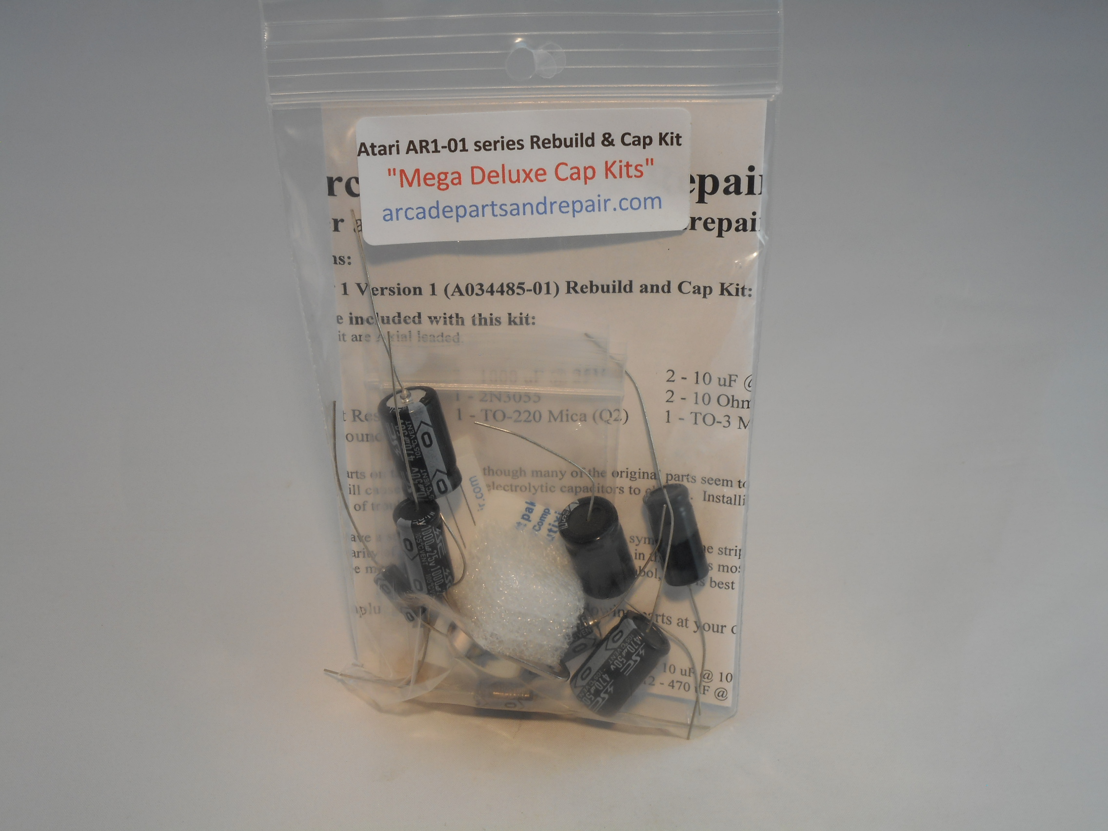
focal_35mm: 59
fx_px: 1888
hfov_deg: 32.7
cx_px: 554
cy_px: 416
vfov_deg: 24.8
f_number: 5.1
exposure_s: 1/30
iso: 80
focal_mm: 10.5
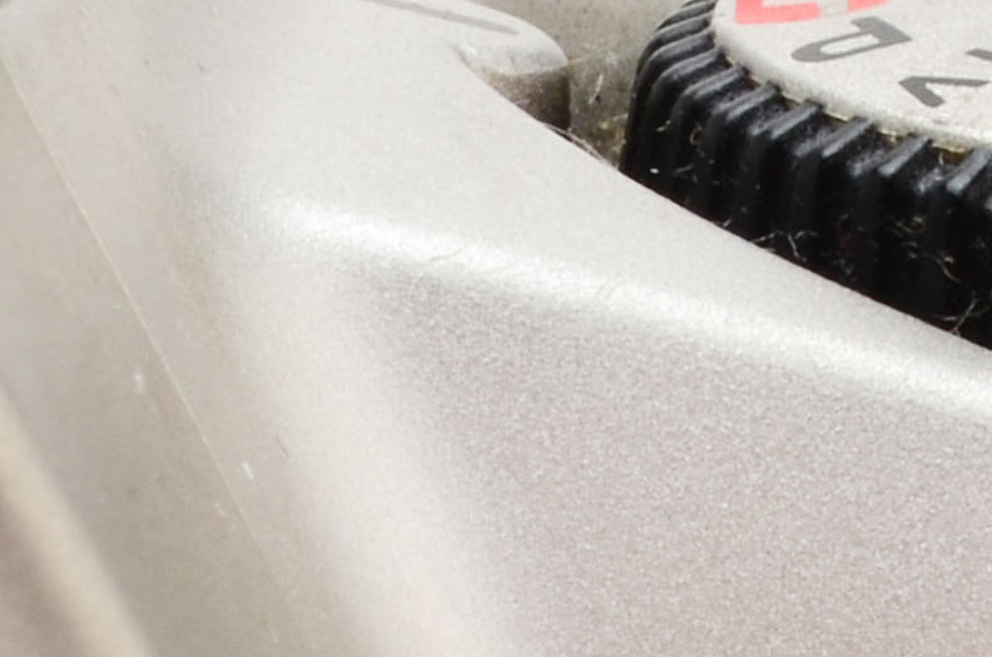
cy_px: 1216
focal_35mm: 513
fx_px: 14113
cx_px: 61
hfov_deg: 4.0
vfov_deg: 2.7
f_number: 22
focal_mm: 55
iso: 100
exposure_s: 1/160
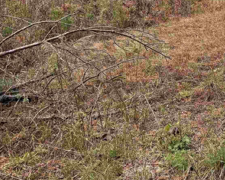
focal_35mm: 65
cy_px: -22
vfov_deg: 22.1
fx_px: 433
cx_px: 263
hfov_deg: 26.3
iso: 100
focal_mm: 6.76
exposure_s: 1/878
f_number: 1.78
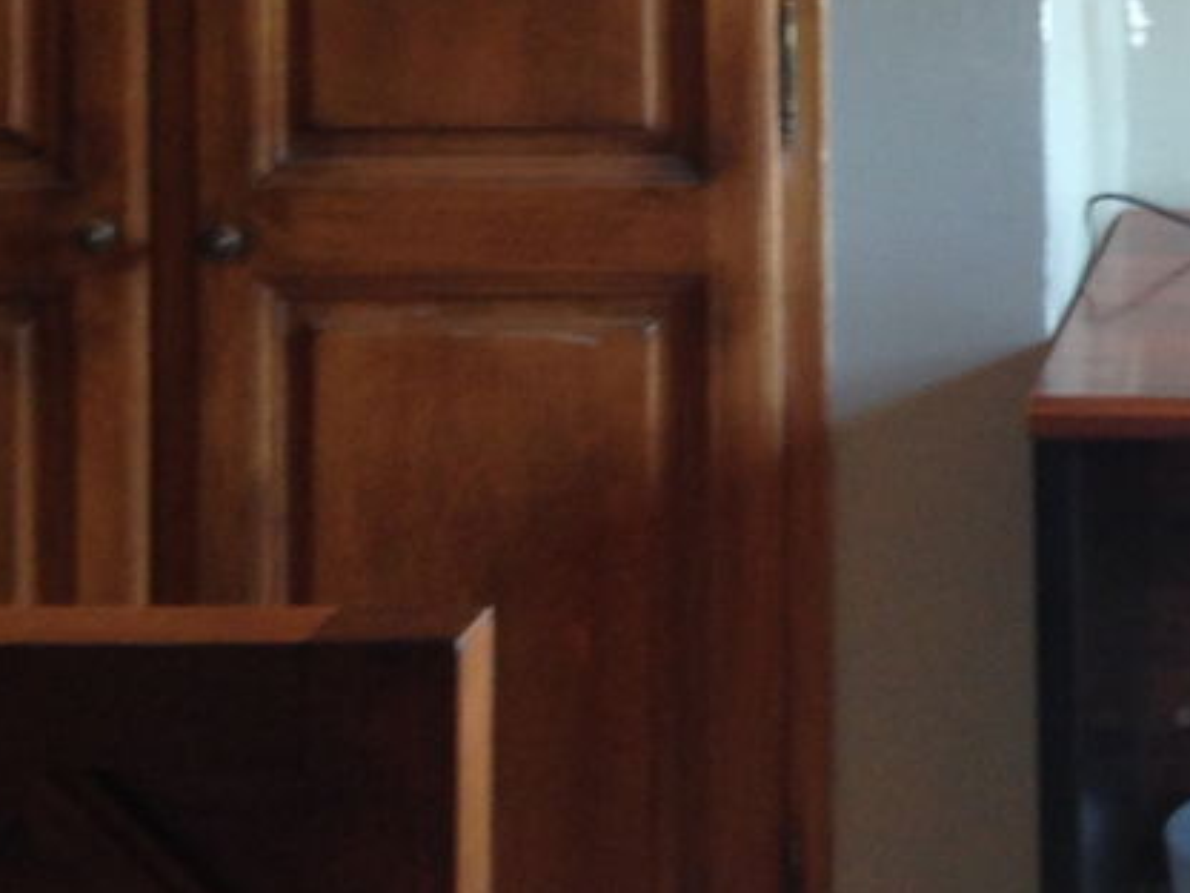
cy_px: -472
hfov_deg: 15.0
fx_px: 4366
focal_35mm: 127
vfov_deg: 11.2
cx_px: 1419
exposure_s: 1/20
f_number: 2.4
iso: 64
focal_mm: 4.12
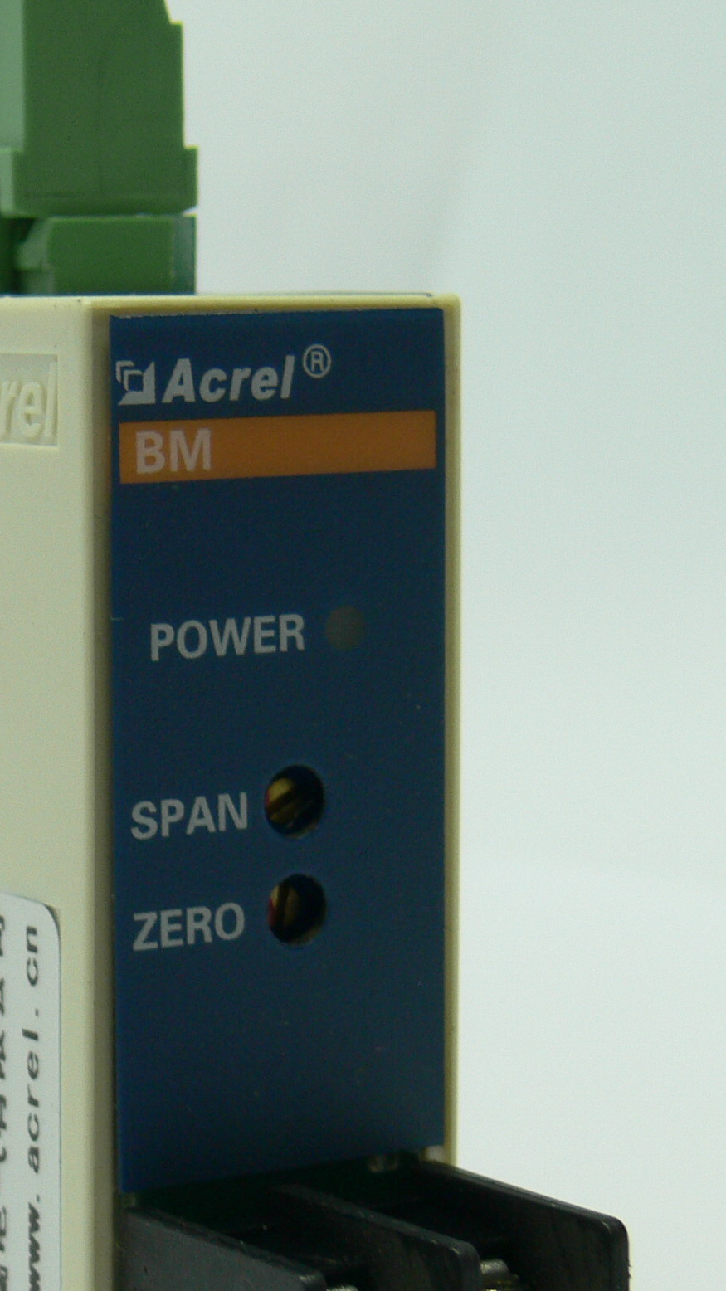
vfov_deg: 19.1
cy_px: 776
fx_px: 3834
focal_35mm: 112
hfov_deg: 10.7
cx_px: 33
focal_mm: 10.4
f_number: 3.2
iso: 80
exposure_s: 1/40
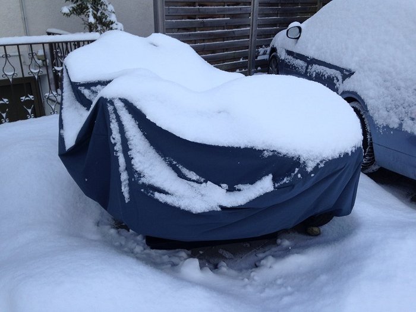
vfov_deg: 42.9
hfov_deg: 55.4
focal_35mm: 33
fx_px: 397
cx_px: 208
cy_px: 156
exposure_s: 1/542
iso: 50
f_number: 2.4
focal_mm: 4.12
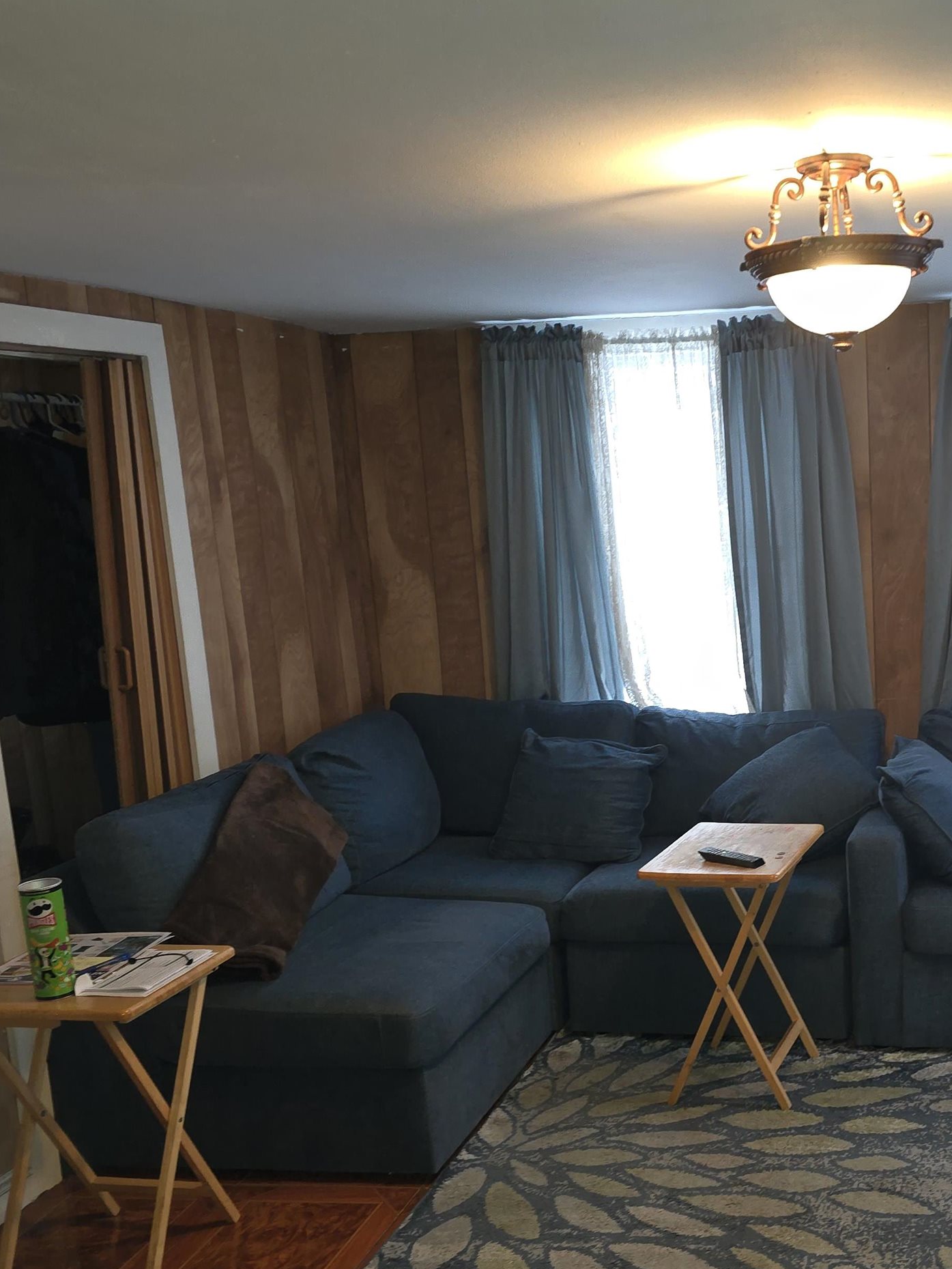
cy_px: 715
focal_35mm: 38
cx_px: 852
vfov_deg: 48.8
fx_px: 1393
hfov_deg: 35.6
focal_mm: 6.3
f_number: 1.7
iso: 125
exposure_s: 1/20
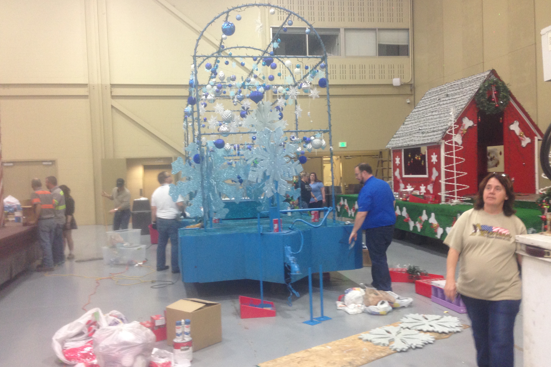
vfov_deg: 37.9
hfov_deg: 54.4
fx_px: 536
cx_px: 276
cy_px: 182
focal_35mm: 35
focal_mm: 4.12
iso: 125
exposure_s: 1/20
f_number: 2.4
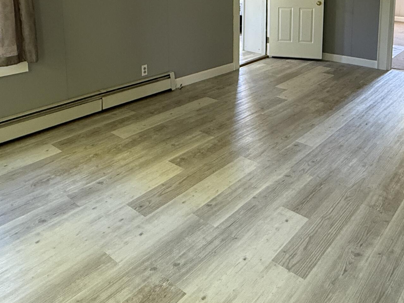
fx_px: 385
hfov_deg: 55.3
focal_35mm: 33
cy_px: 29
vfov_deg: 39.7
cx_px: 221
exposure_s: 1/60
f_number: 2.2
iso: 400
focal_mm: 2.22
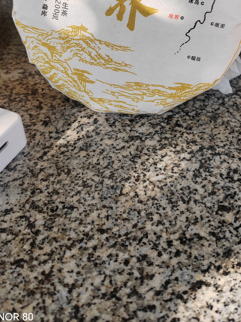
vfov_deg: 41.7
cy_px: 81
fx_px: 408
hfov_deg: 32.8
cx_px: 144
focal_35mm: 44
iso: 200
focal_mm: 6.14
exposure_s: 1/100
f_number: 1.8
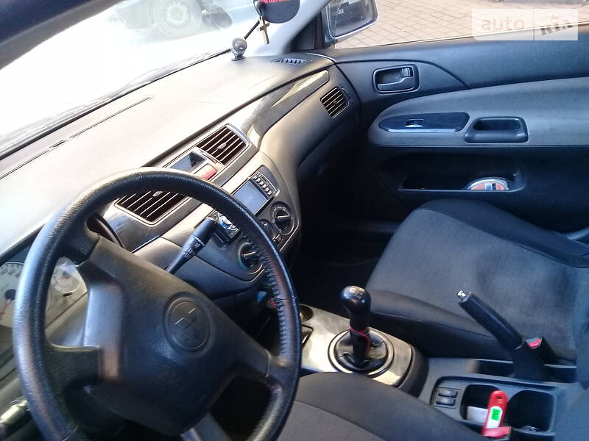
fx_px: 527
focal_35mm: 31
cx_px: 294
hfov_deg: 58.4
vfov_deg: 45.4
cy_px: 220
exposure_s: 1/33
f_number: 2.2
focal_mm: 3.3
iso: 125
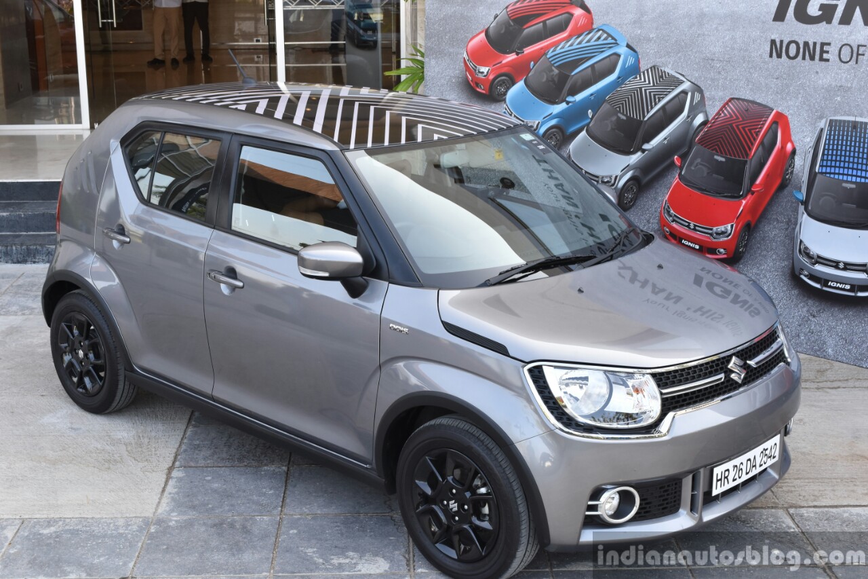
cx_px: 434
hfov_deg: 37.9
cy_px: 290
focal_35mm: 52
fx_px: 1266
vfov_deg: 25.7
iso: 500
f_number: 11
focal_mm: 35
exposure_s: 1/80
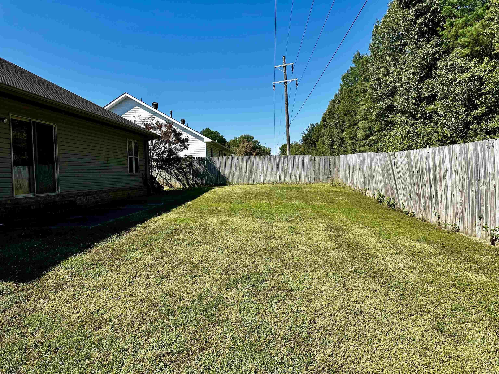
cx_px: 250
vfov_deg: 56.8
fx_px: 346
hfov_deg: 71.6
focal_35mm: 24
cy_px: 187
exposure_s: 1/3472
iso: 80
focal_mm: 6.86
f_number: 1.78
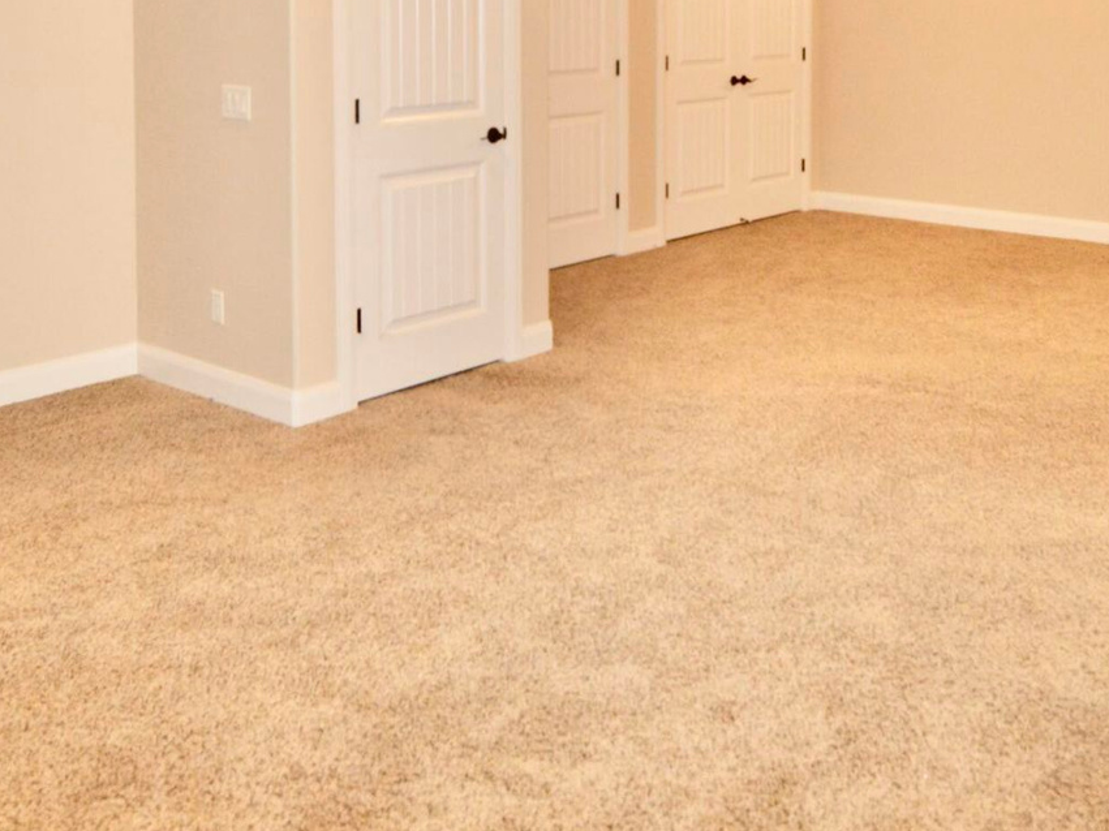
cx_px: 597
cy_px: 35
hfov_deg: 48.8
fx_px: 1222
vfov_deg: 34.7
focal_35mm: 38
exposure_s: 1/60
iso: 640
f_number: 2.8
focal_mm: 11
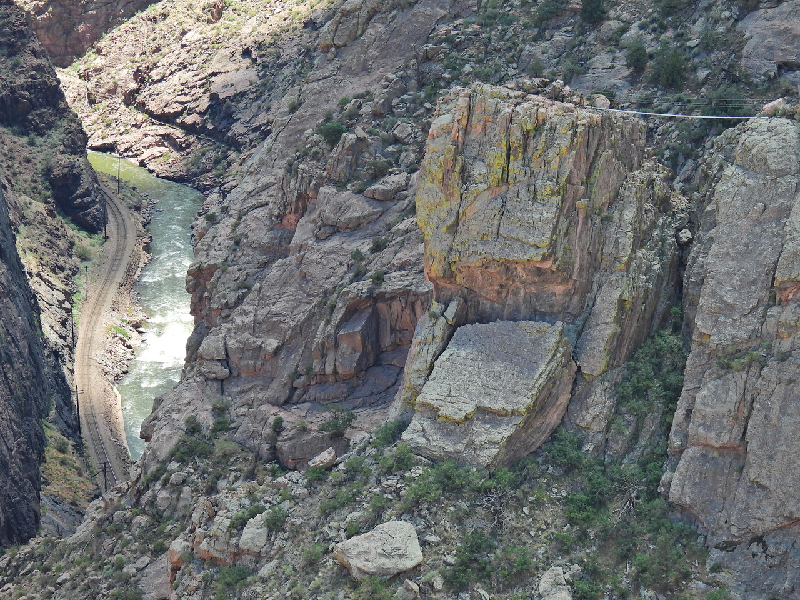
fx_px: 3467
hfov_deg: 13.2
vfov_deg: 9.9
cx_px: 400
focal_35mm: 150
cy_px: 300
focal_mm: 26.8
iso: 100
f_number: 4.5
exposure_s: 1/200
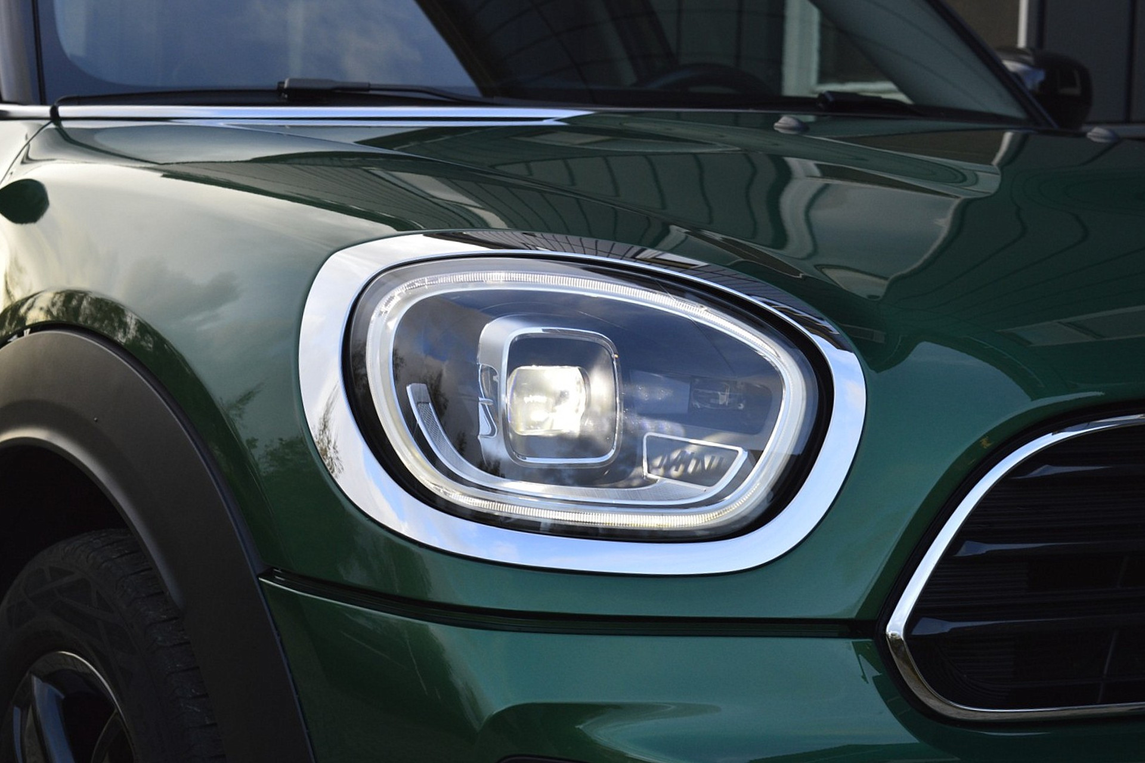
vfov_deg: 18.2
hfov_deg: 27.0
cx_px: 572
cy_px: 382
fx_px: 2385
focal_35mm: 75
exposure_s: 1/125
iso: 400
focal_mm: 50
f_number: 9
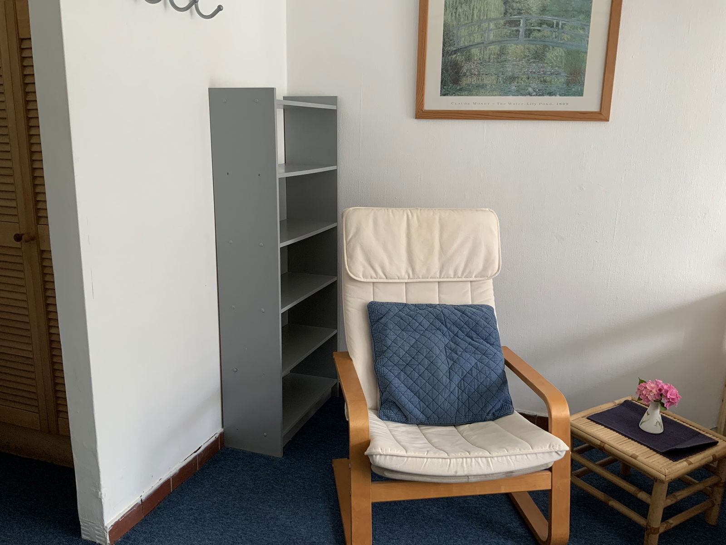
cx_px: 363
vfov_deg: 48.2
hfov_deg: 61.7
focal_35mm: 29
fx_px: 608
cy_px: 272
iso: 50
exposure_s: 1/120
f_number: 1.8
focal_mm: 3
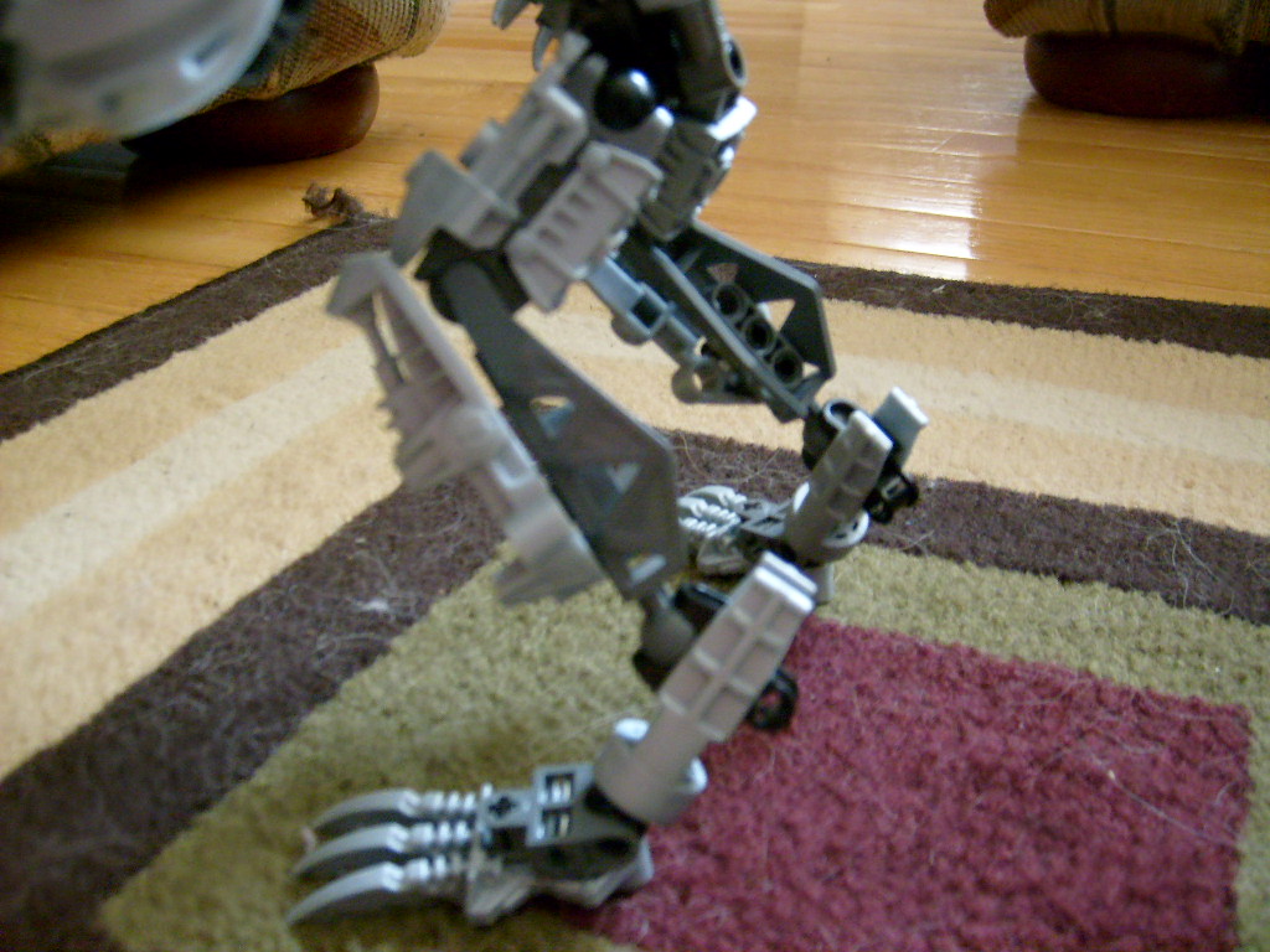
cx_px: 635
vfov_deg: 40.7
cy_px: 476
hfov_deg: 52.6
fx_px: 1284
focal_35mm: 35
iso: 200
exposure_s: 1/10
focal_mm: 5.8
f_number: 2.8
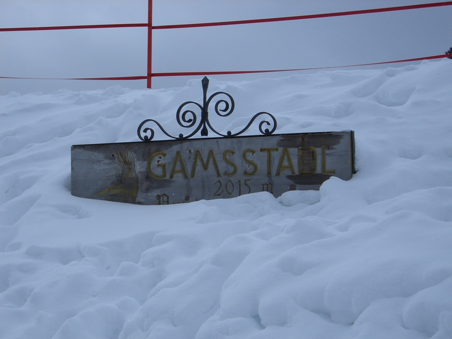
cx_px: 226
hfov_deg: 24.7
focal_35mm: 79
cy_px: 170
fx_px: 1032
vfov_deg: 18.7
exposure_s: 1/800
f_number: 6.5
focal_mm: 12.8
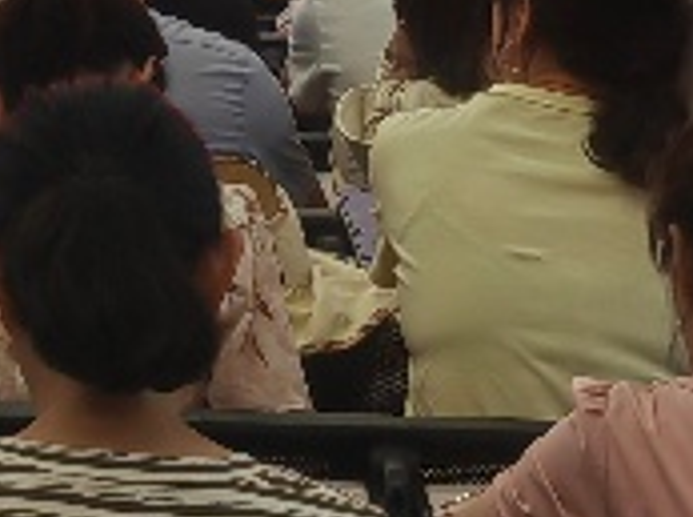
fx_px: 3057
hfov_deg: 12.5
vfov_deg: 8.9
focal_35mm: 153
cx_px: -196
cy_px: -669
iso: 50
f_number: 1.8
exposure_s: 1/100
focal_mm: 5.54
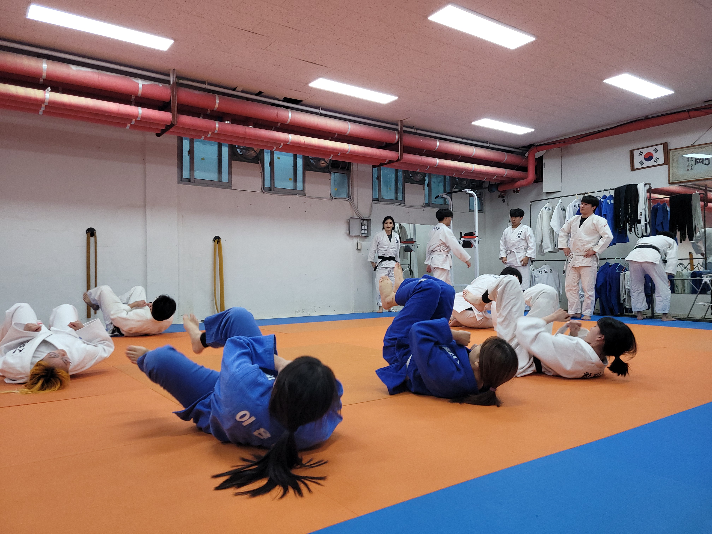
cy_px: 267
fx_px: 535
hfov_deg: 67.3
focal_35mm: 26
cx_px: 356
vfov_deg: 53.1
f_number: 1.8
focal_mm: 5.4
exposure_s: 1/120
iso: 160
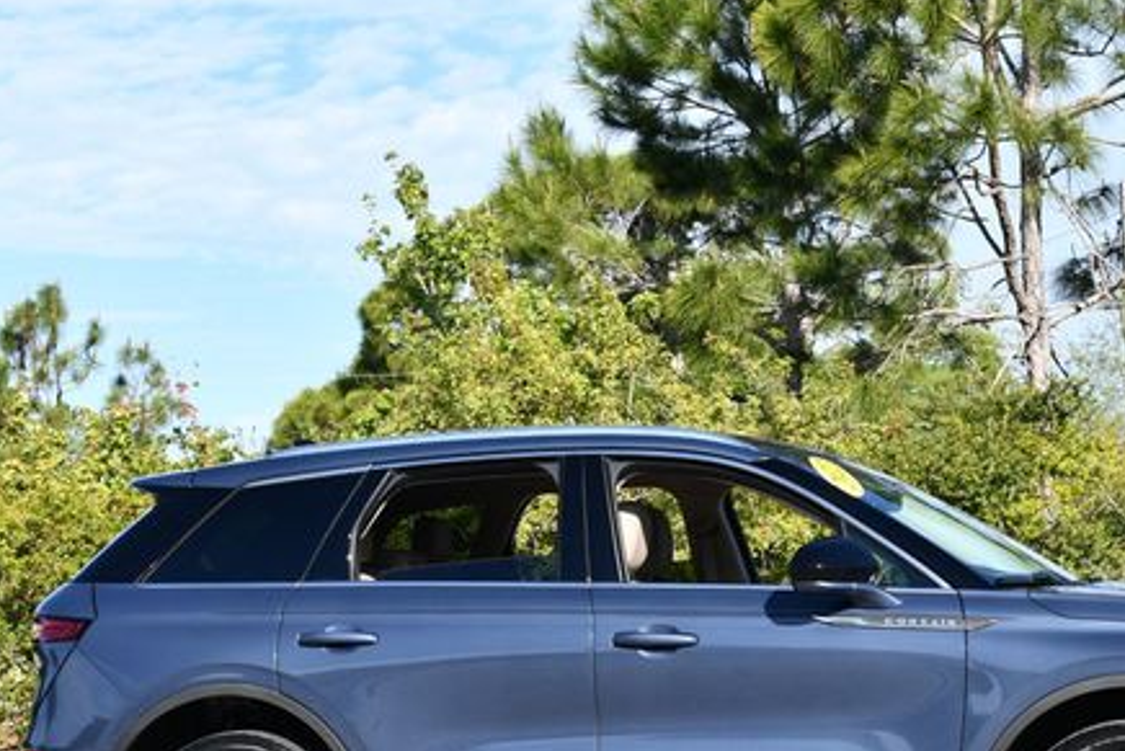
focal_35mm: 94
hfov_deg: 21.6
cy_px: 524
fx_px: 2938
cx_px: 759
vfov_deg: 14.5
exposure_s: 1/250
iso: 180
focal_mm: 32
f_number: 8
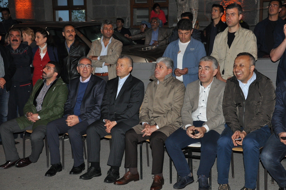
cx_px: 143
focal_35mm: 57
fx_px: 452
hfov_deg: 35.1
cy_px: 95
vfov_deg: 23.7
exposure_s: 1/60
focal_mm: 38
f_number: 4.5
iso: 800
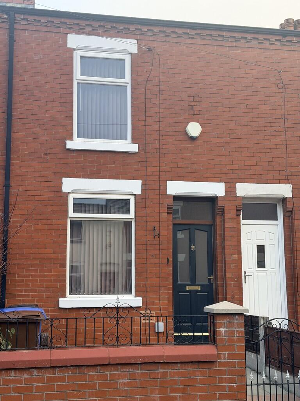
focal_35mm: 48
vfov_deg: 39.7
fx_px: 555
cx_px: 150
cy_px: 200
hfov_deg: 30.3
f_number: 1.78
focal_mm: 6.76
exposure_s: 1/570
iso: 100
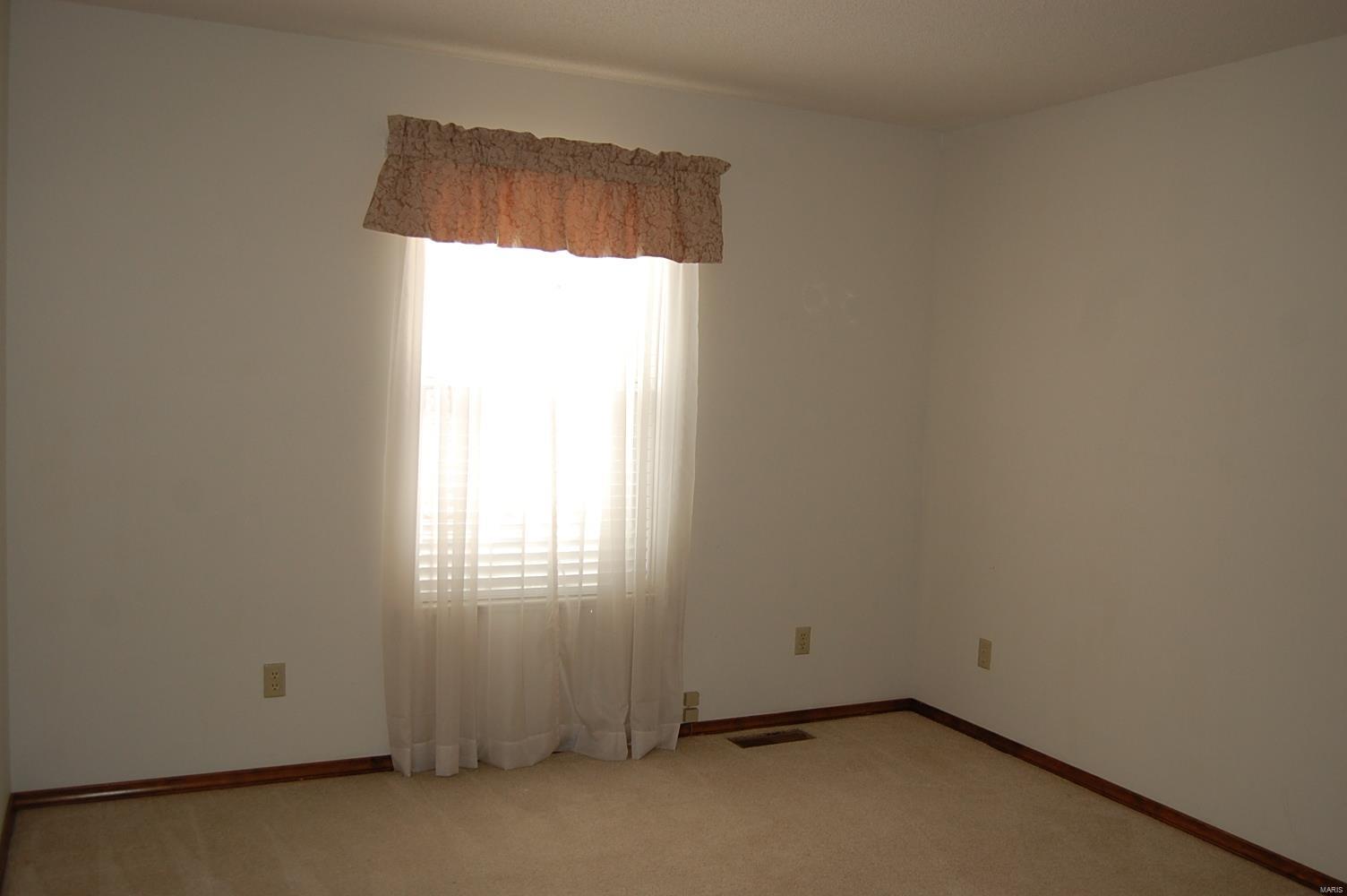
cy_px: 448
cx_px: 674
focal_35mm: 30
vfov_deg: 43.5
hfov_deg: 62.0
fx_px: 1121
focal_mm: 20
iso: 400
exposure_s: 1/200
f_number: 3.8
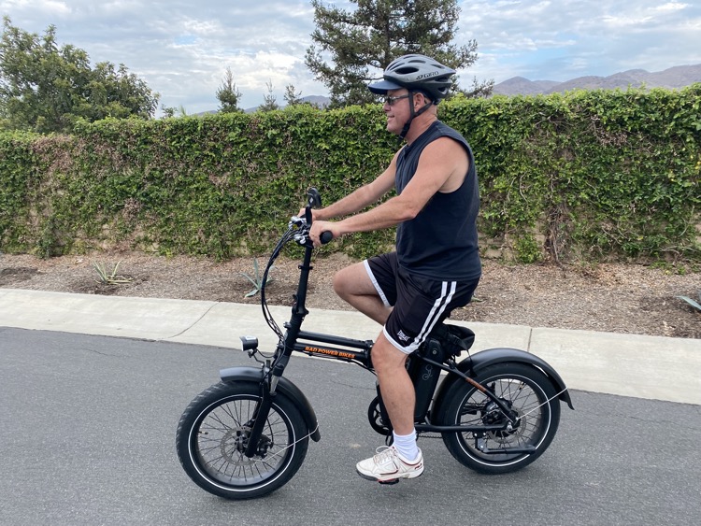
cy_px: 263
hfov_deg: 67.3
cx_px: 350
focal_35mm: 26
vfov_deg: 53.1
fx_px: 527
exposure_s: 1/167
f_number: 1.8
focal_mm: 4.25
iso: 32
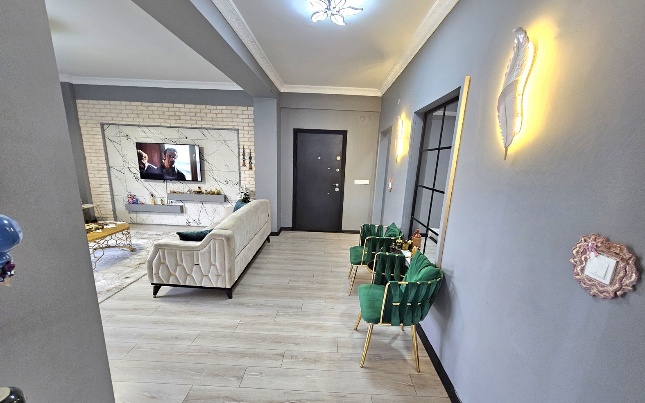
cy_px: 232
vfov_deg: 78.1
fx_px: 246
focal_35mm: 14
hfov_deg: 105.3
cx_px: 326
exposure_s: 1/50.3
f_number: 2.2
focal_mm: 2.2
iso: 400
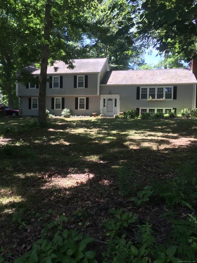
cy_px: 132
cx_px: 98
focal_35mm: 29
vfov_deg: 61.7
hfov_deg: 48.2
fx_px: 220
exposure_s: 1/153
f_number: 2.2
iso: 32
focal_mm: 4.15
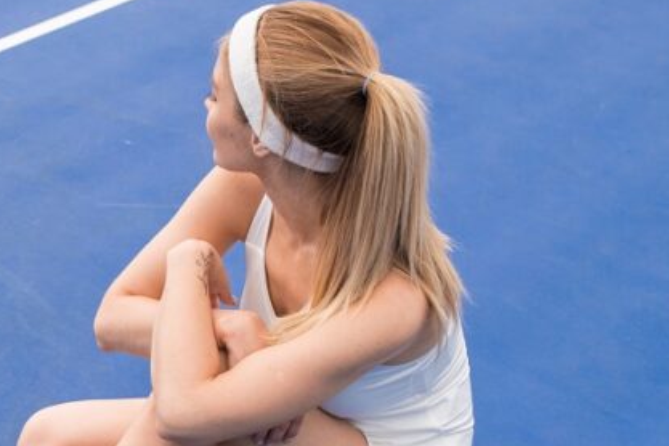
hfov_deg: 22.5
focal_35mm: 86
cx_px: -37
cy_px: 482
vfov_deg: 15.5
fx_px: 1598
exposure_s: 1/800
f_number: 4.5
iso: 500
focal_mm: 35
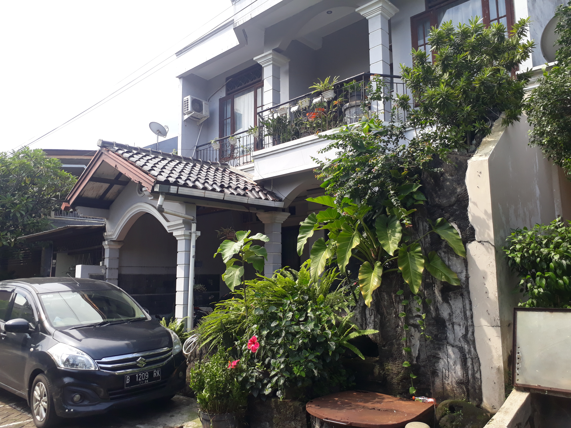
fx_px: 445
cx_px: 286
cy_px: 214
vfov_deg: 51.4
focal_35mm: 27
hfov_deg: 65.3
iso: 40
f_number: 1.9
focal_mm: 3.6
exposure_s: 1/430
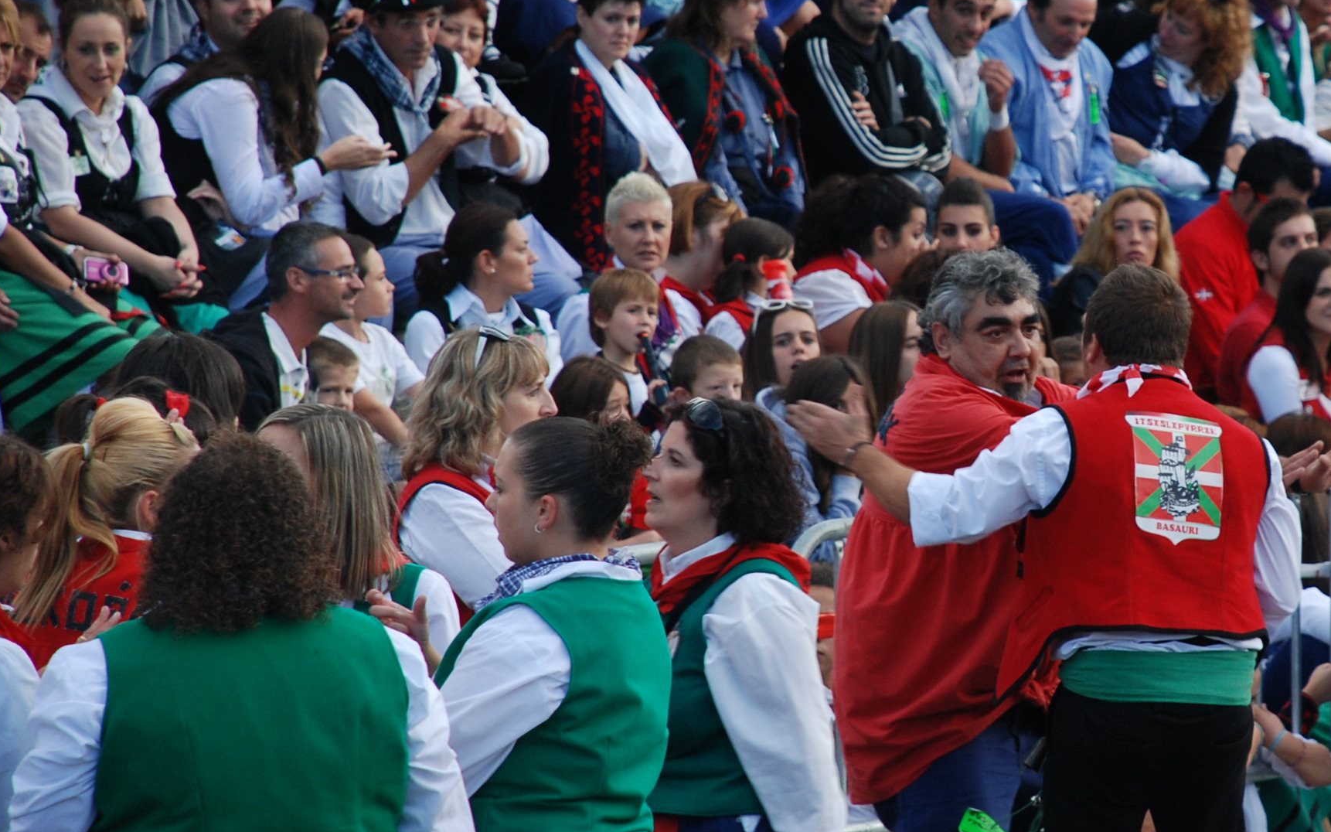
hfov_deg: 6.0
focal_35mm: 348
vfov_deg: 3.8
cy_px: 378
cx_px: 1037
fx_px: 12617
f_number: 5.6
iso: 320
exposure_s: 1/125
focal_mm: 135
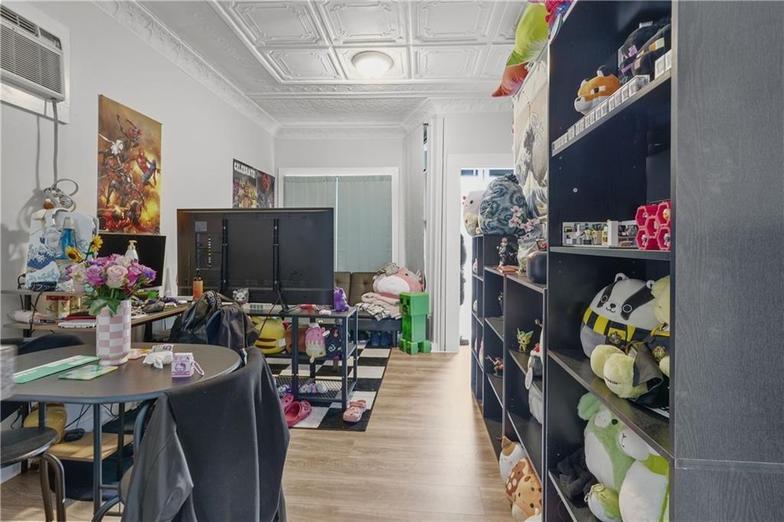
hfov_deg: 93.3
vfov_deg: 70.4
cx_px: 392
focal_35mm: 17
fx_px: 370
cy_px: 261
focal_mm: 17
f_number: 9
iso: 320
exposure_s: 4
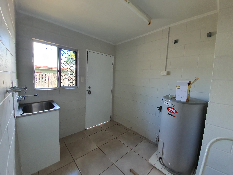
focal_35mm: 13
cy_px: 88
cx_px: 116
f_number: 2.2
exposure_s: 1/50
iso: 100
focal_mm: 1.8
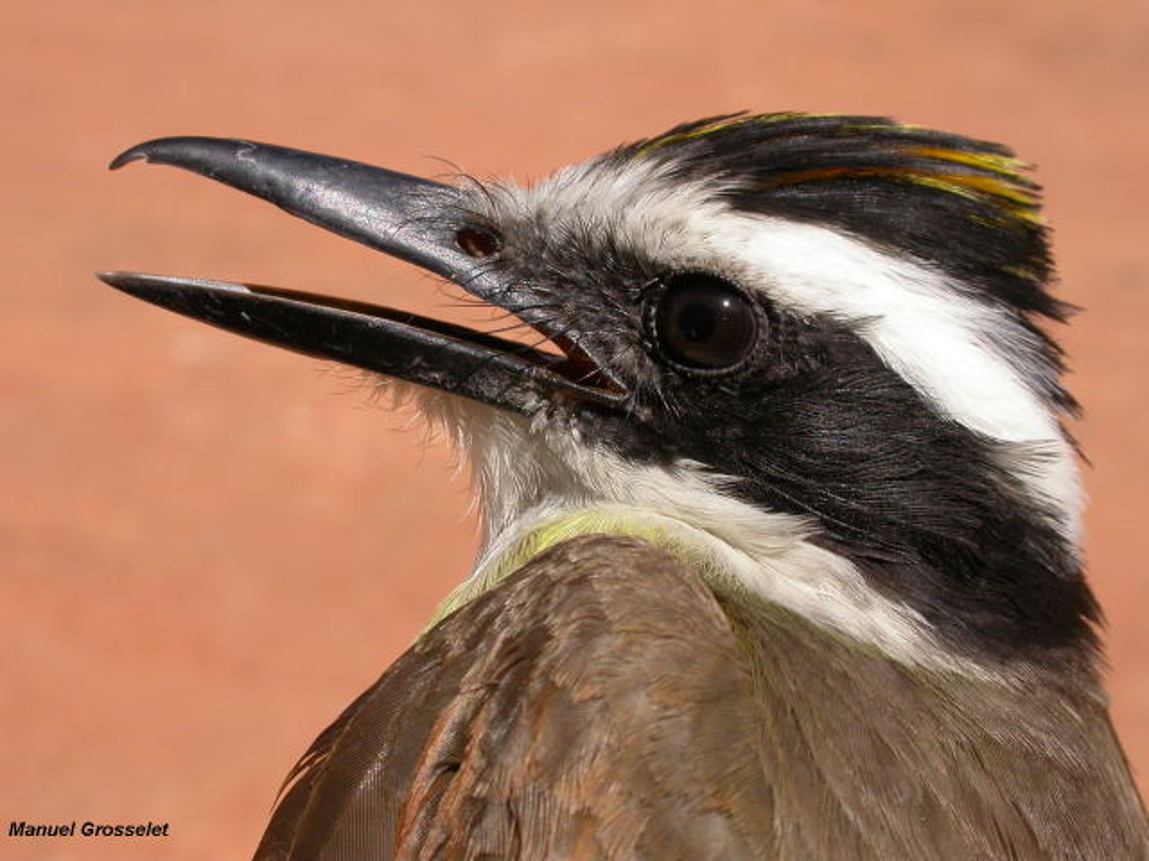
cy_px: 430
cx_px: 574
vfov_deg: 17.2
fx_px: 2855
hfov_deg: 22.8
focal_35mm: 86
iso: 100
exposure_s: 1/605
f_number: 6.6
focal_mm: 17.8
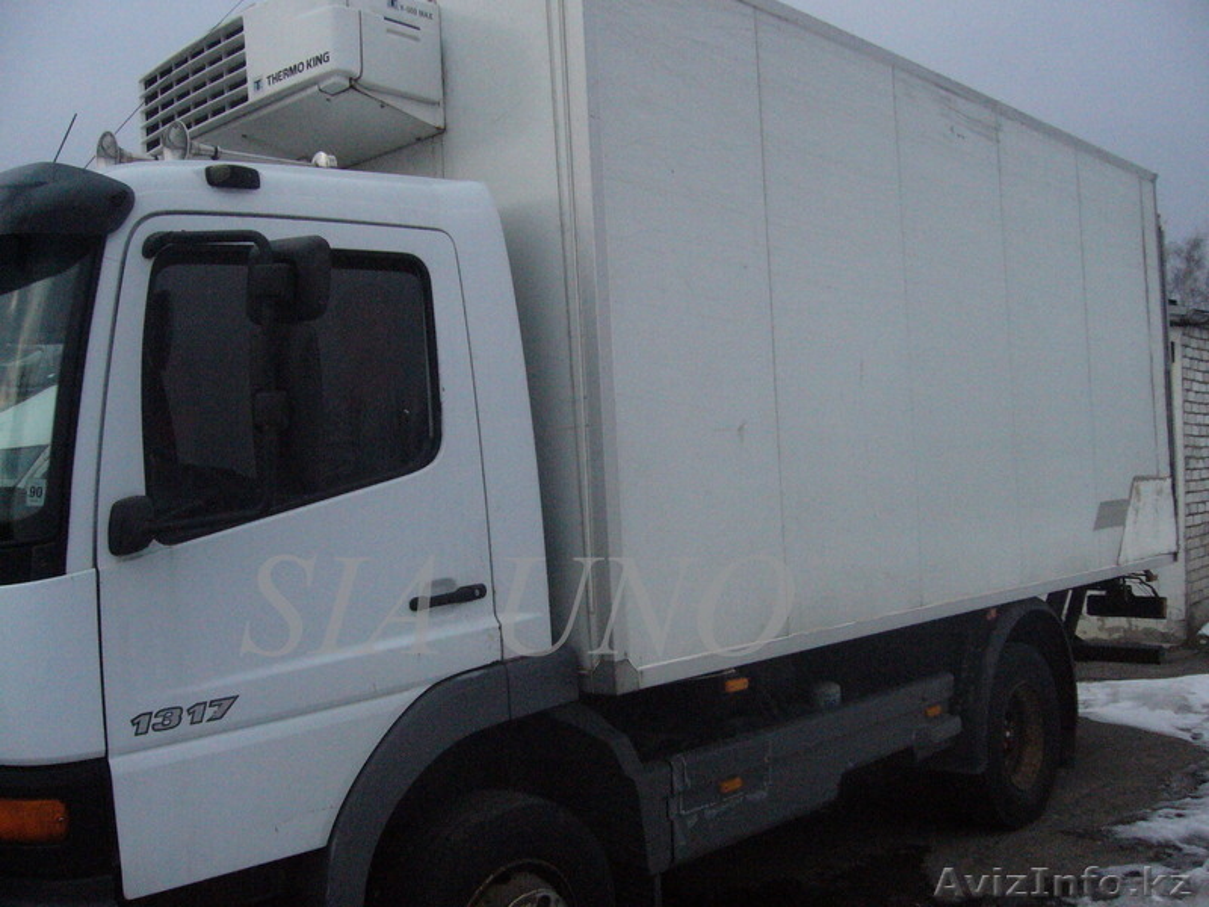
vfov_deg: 40.7
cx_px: 604
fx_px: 1222
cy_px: 454
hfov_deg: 52.6
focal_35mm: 35
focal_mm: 5.8
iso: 400
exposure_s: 1/1000
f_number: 5.6
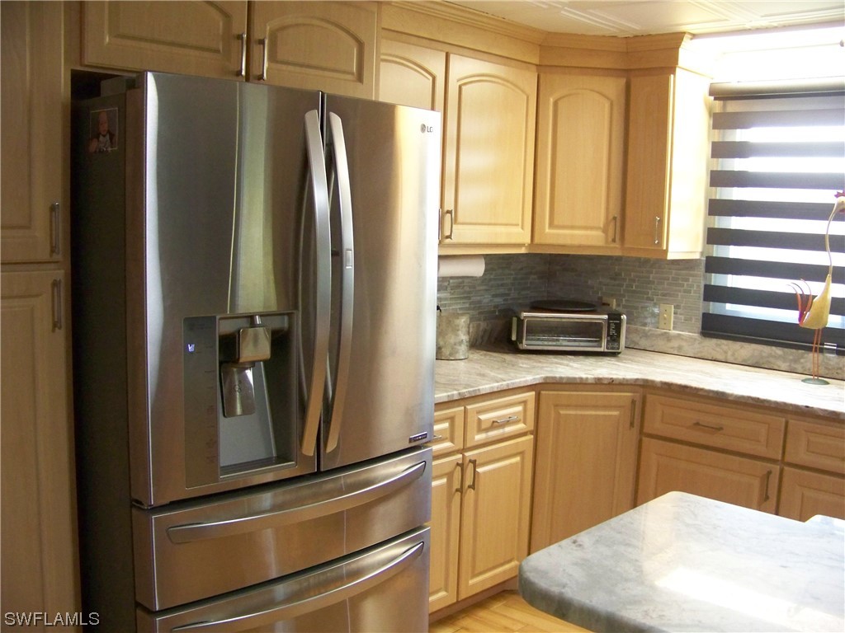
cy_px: 316
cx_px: 422
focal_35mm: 36
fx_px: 879
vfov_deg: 39.7
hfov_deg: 51.4
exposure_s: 1/30
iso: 320
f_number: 2.8
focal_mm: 5.85
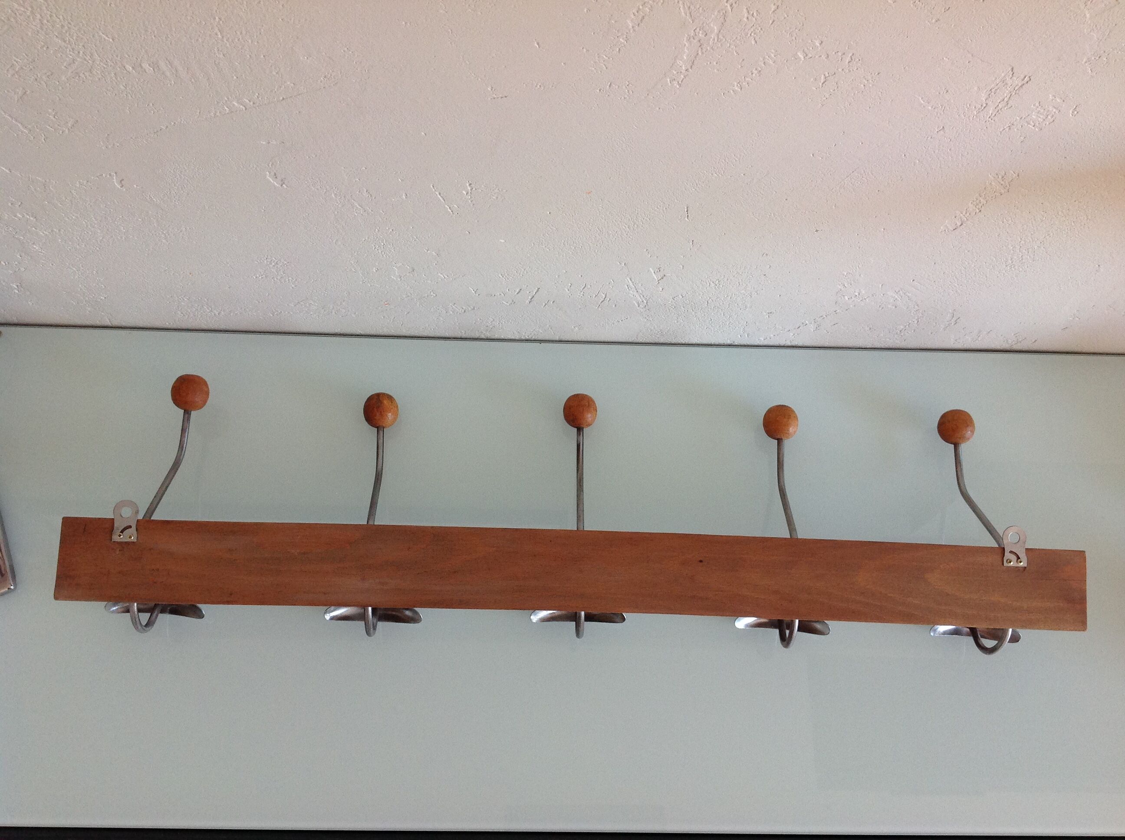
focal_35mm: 35
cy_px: 420
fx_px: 1136
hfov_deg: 52.7
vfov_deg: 40.6
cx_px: 562
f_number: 2.4
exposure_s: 1/120
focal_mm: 4.28
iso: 100
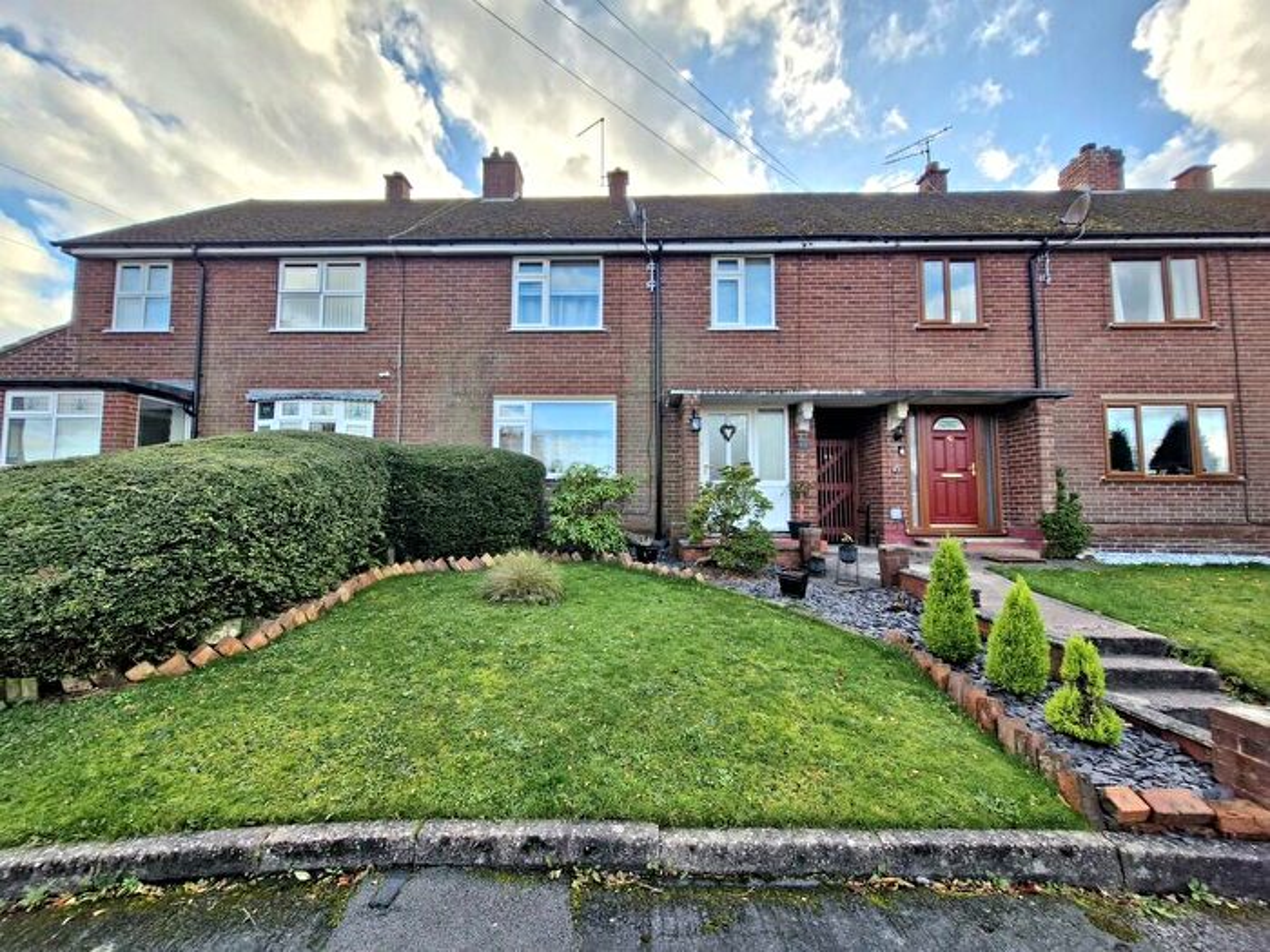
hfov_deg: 106.2
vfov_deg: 89.9
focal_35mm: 13
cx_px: 635
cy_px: 476
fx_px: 477
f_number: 2.2
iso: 50
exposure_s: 1/588
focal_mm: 1.74
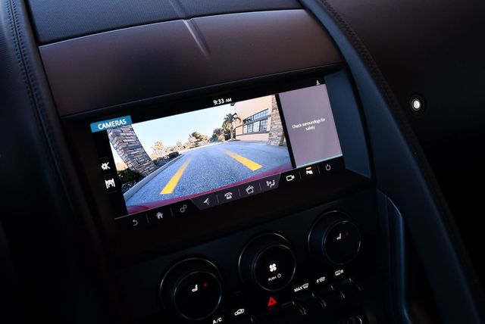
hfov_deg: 53.1
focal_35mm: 36
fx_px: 485
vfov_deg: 36.9
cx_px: 242
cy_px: 162
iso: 450
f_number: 3.5
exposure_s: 1/250
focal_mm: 18
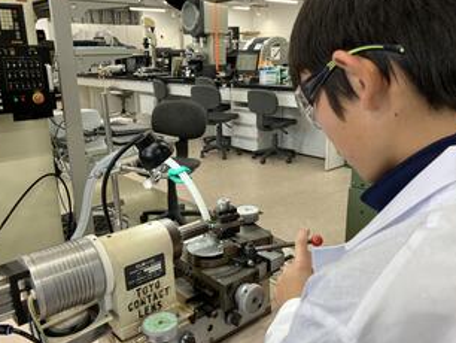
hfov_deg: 56.8
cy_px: 186
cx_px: 238
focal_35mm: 32
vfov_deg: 44.2
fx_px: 422
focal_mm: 3.99
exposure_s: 1/111
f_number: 1.8
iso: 50
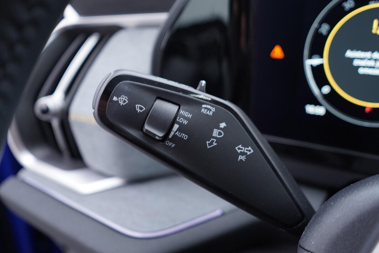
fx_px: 379
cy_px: 126
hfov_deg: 53.1
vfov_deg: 36.9
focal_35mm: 36
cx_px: 190
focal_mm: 24
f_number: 2.8
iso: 200
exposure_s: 1/40
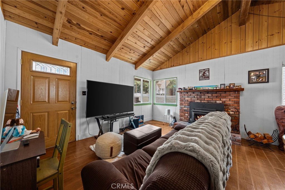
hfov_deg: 112.6
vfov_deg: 90.0
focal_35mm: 12
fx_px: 95
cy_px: 95
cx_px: 142
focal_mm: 12
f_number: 8
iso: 1000
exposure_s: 1/2.5
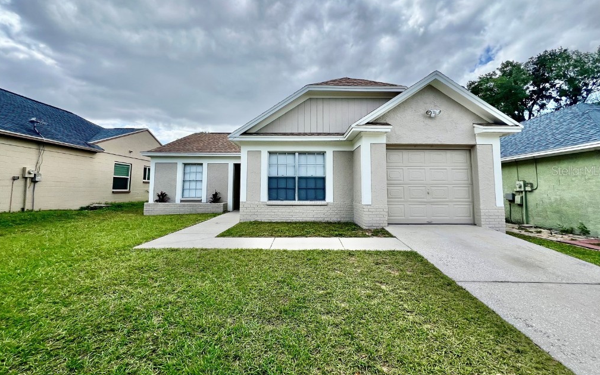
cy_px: 170
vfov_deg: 78.4
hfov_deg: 105.3
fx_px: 229
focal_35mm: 14
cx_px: 303
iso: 32
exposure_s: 1/2053
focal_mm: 1.57
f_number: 1.8
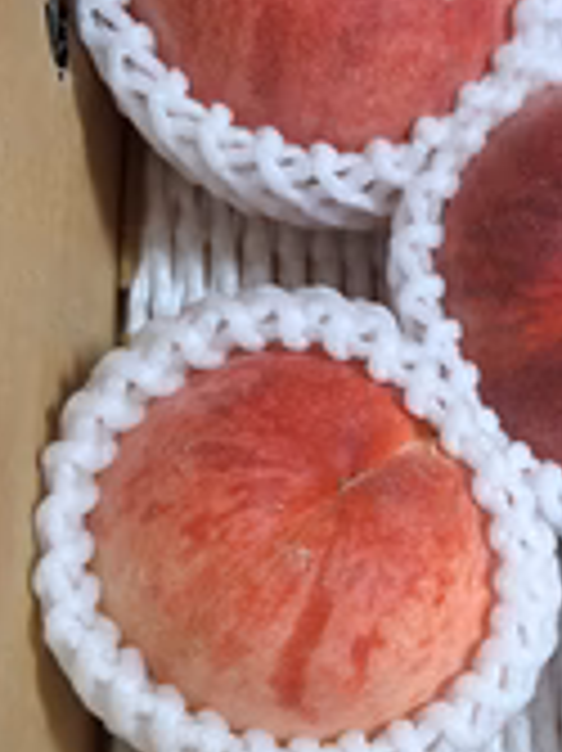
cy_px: 549
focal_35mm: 55
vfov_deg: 34.3
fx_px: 1192
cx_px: 616
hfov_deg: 24.7
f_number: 1.8
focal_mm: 5.54
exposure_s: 1/50
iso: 200
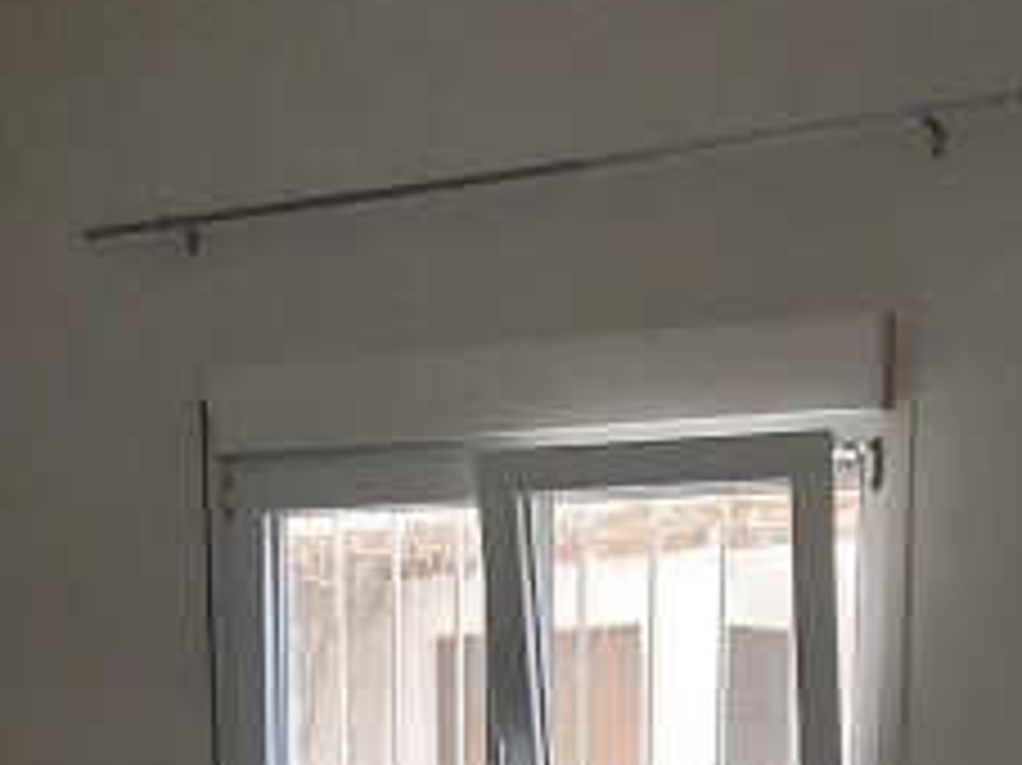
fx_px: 1623
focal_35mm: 55
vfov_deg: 23.0
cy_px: 1048
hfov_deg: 34.1
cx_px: 788
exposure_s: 1/50
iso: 125
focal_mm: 1.74
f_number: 2.2
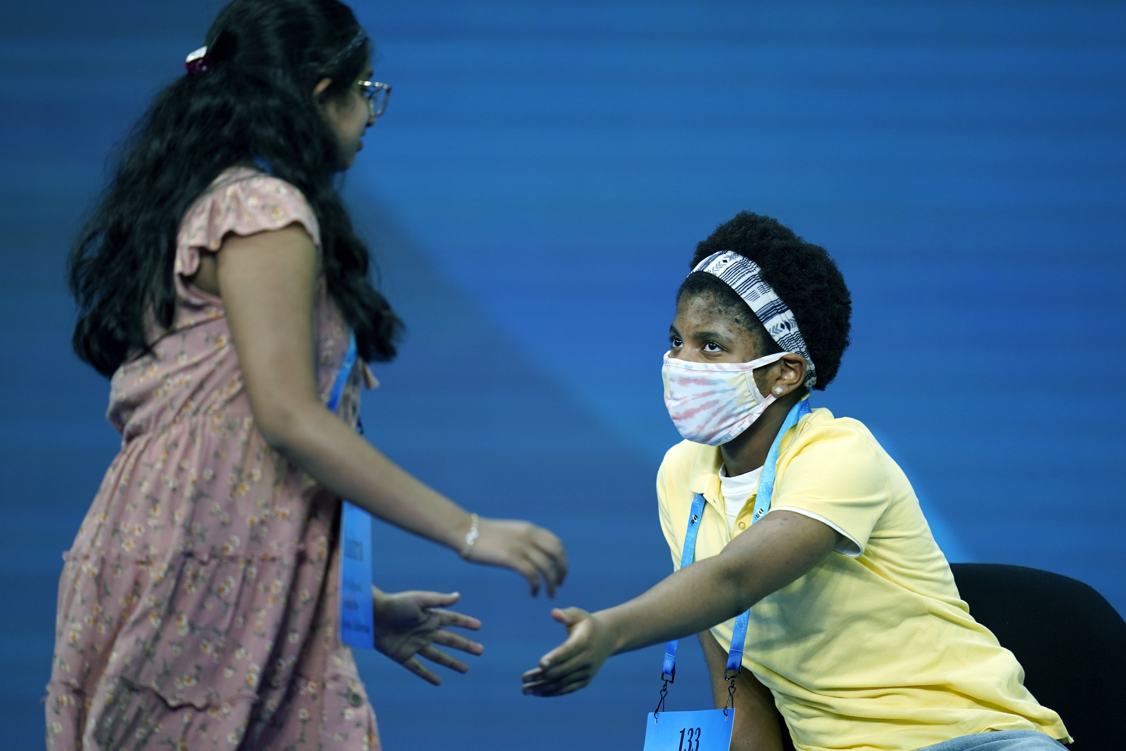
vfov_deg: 3.4
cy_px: 376
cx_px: 563
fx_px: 12511
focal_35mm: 400
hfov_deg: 5.2
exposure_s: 1/800
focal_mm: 400
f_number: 2.8
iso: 1250
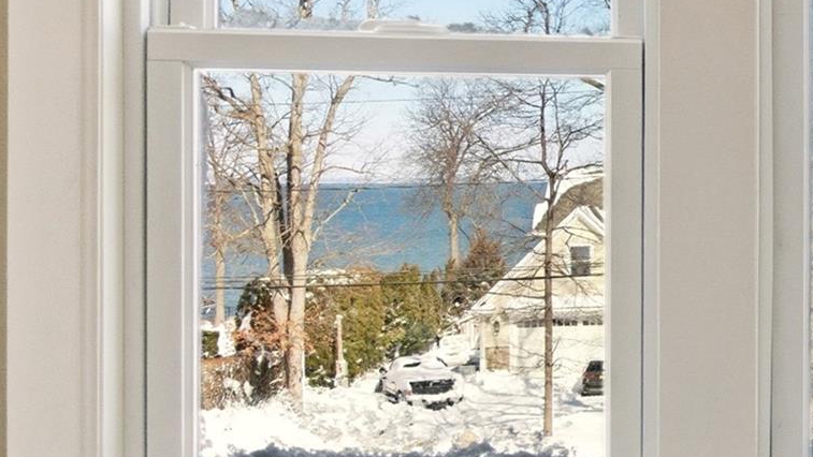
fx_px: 1100
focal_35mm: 51
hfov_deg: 31.7
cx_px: 1041
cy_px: 86
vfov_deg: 23.1
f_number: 9
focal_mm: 18
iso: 250
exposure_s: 1/1000
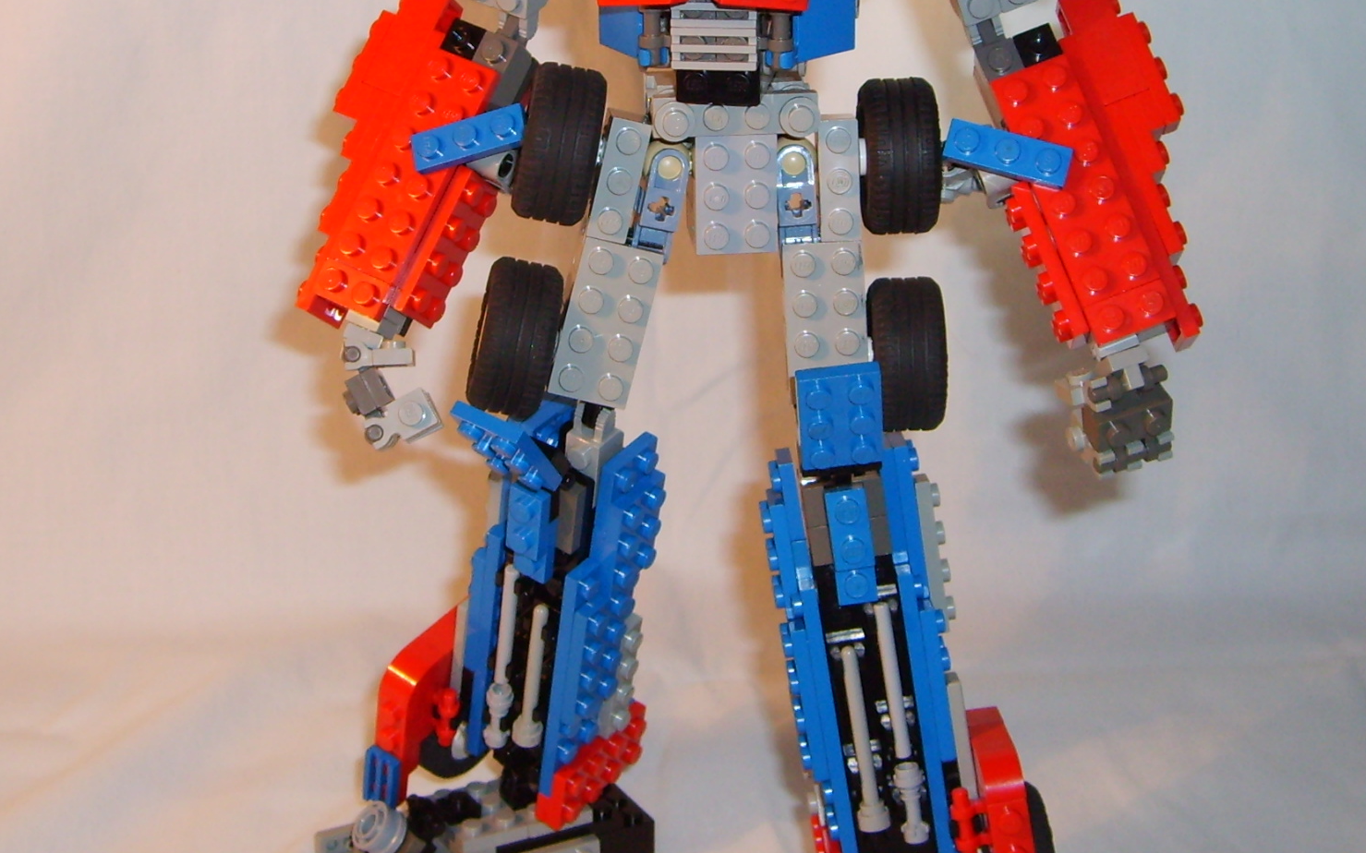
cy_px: 246
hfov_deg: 35.7
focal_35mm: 57
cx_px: 678
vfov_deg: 22.6
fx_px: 2122
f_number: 2.8
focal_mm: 5.8
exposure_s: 1/45
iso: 100
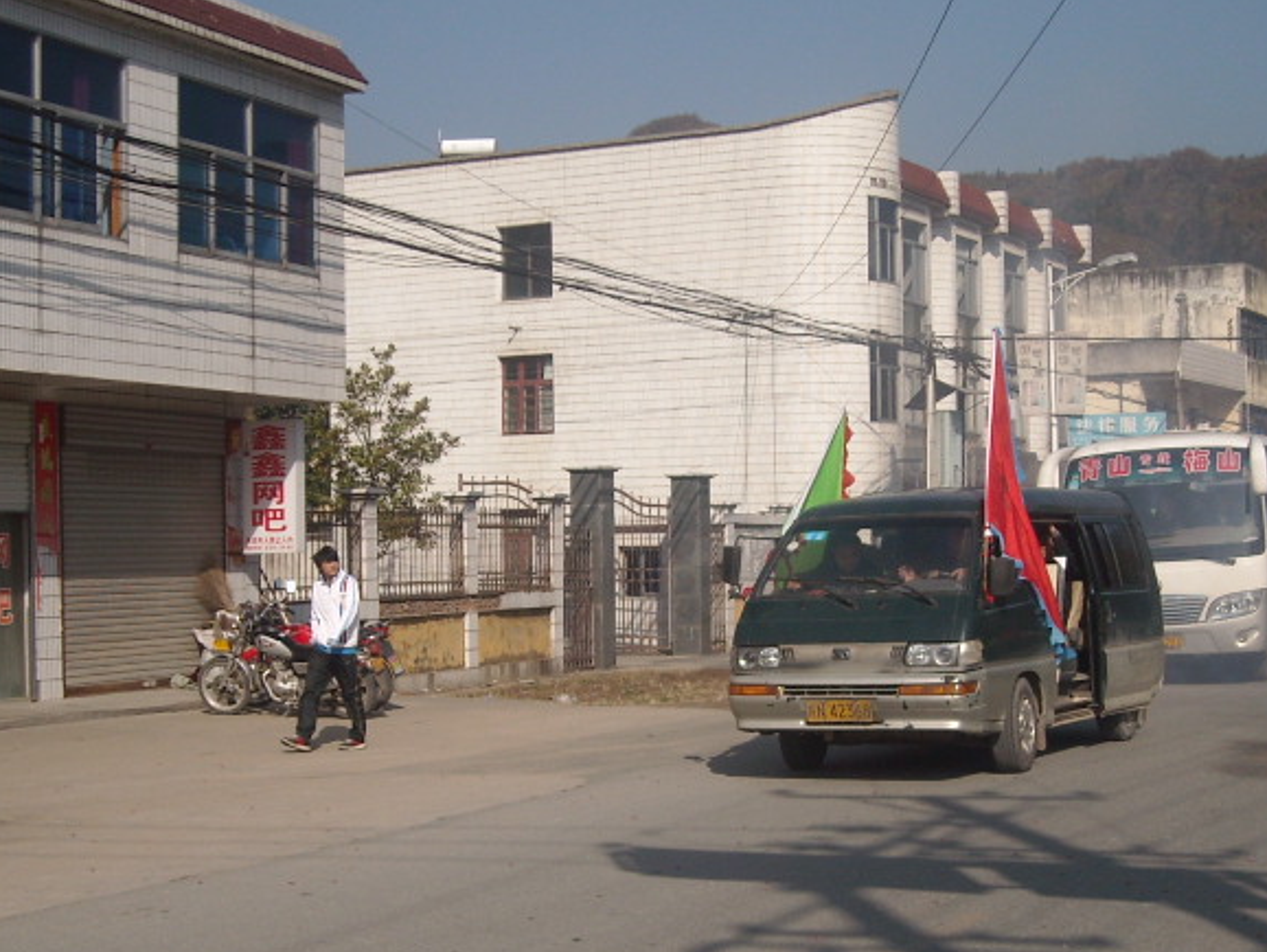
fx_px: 2270
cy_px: 627
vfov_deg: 23.6
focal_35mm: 62
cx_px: 730
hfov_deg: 31.1
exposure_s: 1/500
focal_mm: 5.7
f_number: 5.6
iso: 64
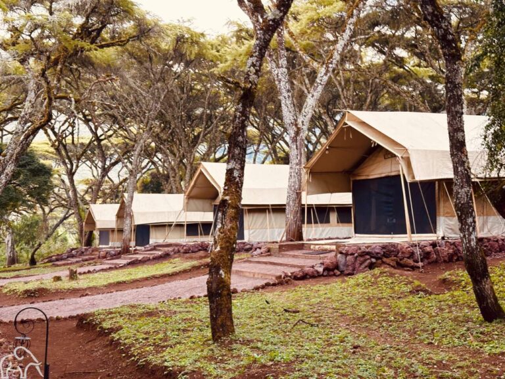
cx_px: 252
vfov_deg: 30.3
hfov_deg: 39.7
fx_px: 700
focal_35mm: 48
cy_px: 190
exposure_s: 1/60
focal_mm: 6.86
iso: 200
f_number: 1.78
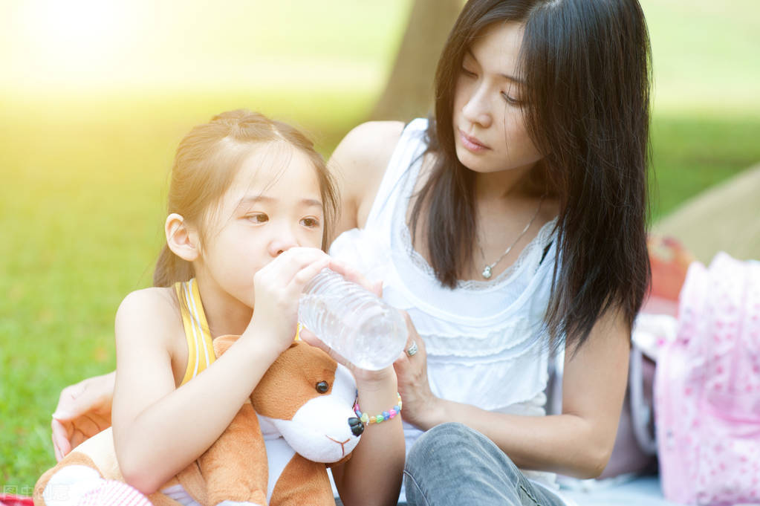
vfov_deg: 16.1
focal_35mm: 85
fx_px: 1793
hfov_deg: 23.9
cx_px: 380
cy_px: 253
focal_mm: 85
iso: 200
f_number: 2.8
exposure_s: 1/160
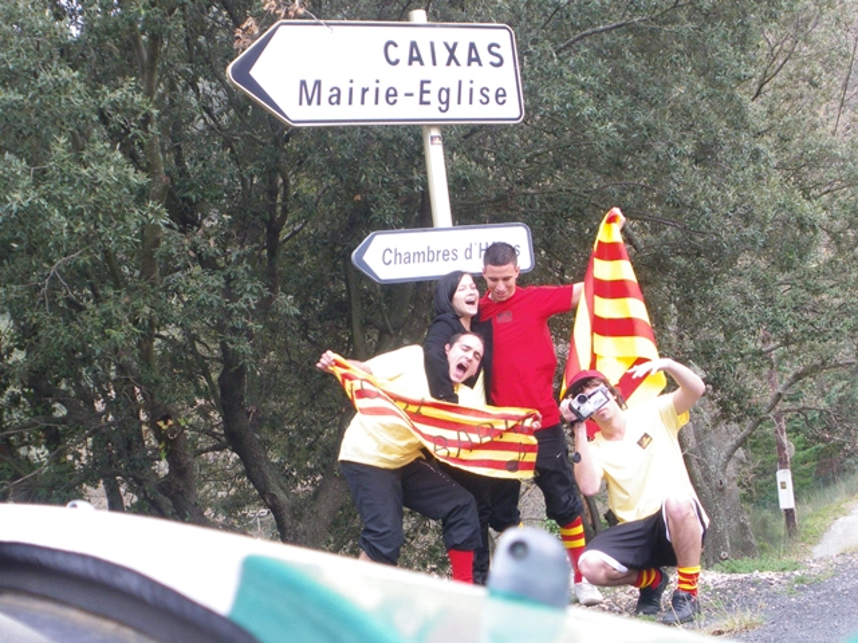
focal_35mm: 51
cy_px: 322
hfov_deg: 37.5
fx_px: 1264
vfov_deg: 28.6
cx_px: 429
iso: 160
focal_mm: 9
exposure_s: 1/60
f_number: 4.4
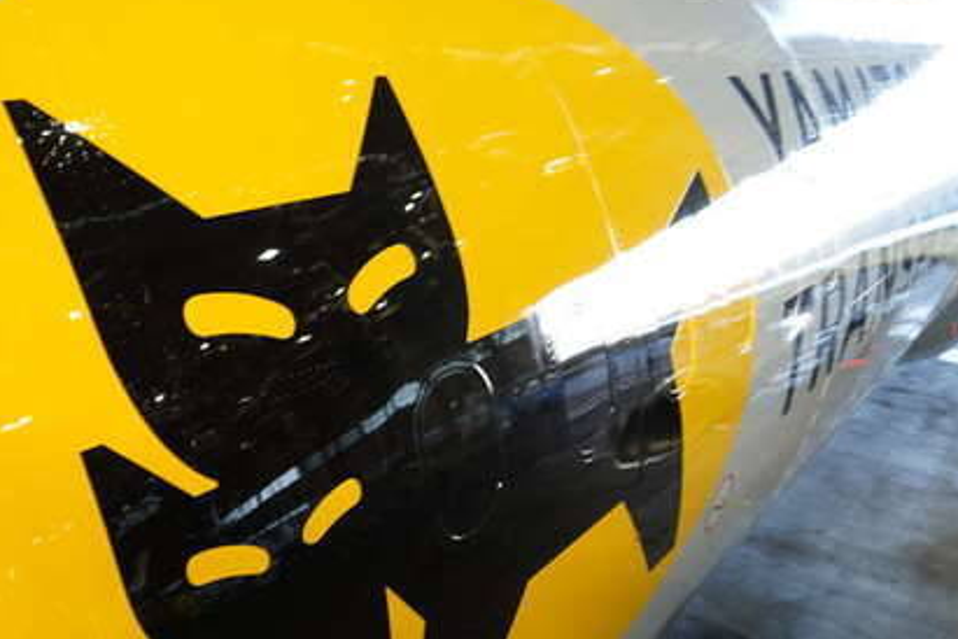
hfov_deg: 53.4
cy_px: 434
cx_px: 322
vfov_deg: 37.4
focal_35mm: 35
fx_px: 931
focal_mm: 24
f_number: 4.5
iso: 100
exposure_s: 1/20
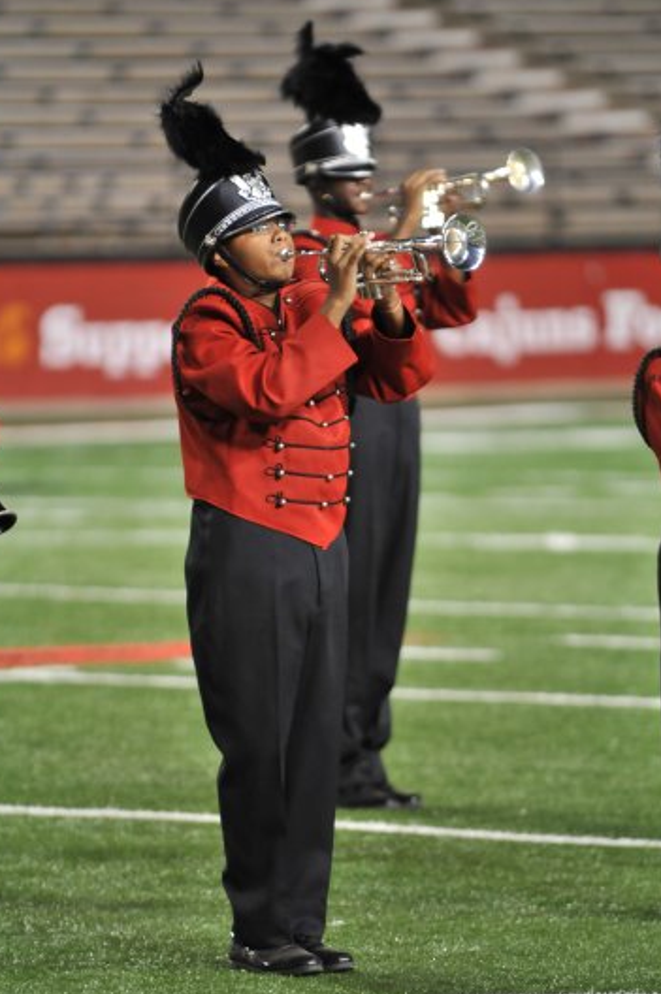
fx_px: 9410
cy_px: 548
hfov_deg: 4.0
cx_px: 319
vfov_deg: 6.0
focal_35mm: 341
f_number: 2.8
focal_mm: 200
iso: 800
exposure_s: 1/160
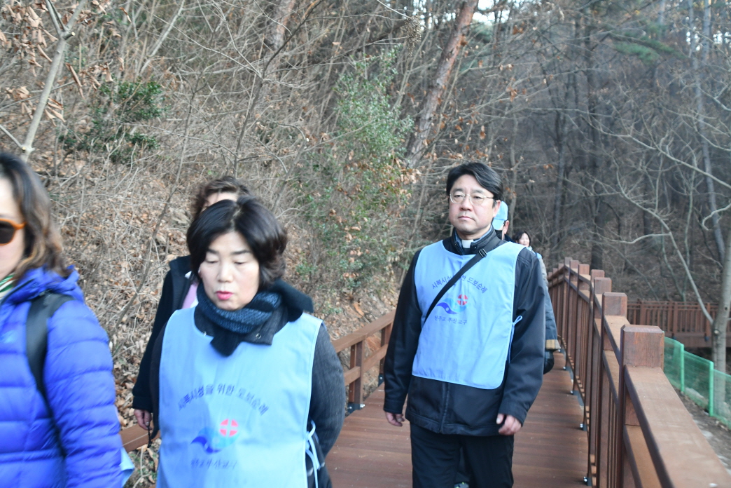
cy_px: 244
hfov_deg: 46.4
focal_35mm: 42
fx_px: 853
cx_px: 366
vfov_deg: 31.9
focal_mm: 28
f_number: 4.5
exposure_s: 1/80
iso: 1000
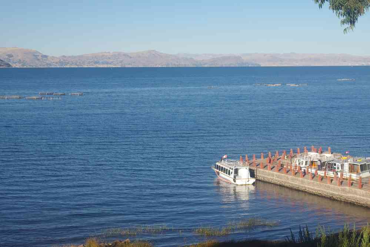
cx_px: 185
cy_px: 124
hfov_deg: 29.9
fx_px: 694
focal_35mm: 68
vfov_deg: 20.2
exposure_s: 1/100
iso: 200
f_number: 11
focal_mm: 45
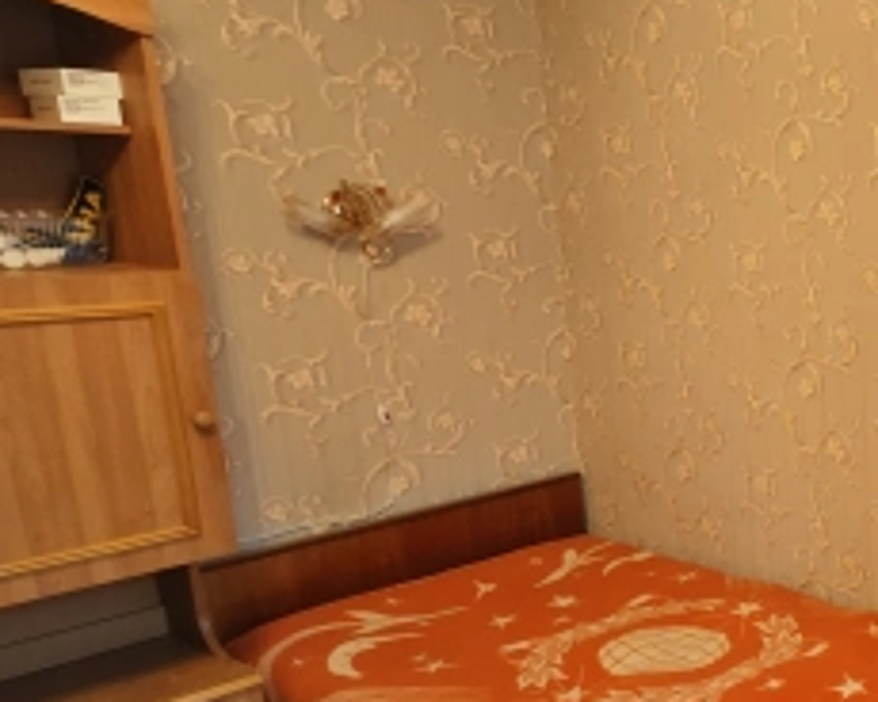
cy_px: 408
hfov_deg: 34.7
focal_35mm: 37
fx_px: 961
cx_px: 1138
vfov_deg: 40.0
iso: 500
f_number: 2.2
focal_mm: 2.16
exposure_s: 1/25
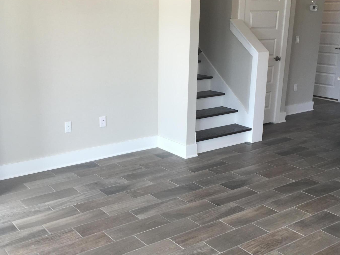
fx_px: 422
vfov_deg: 33.5
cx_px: 161
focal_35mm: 43
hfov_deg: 43.8
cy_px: 152
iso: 32
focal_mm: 4.15
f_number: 2.2
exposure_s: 1/60
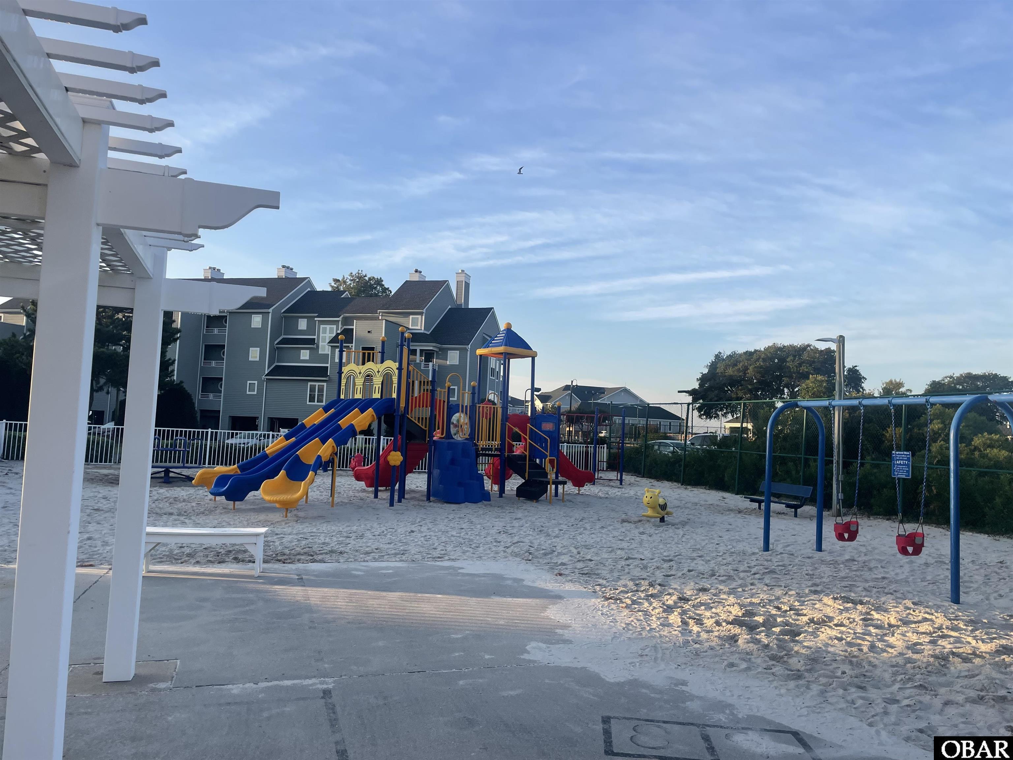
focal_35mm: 26
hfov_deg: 67.3
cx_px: 506
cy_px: 380
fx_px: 761
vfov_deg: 53.1
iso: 32
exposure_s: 1/1490
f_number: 1.6
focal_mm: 4.2
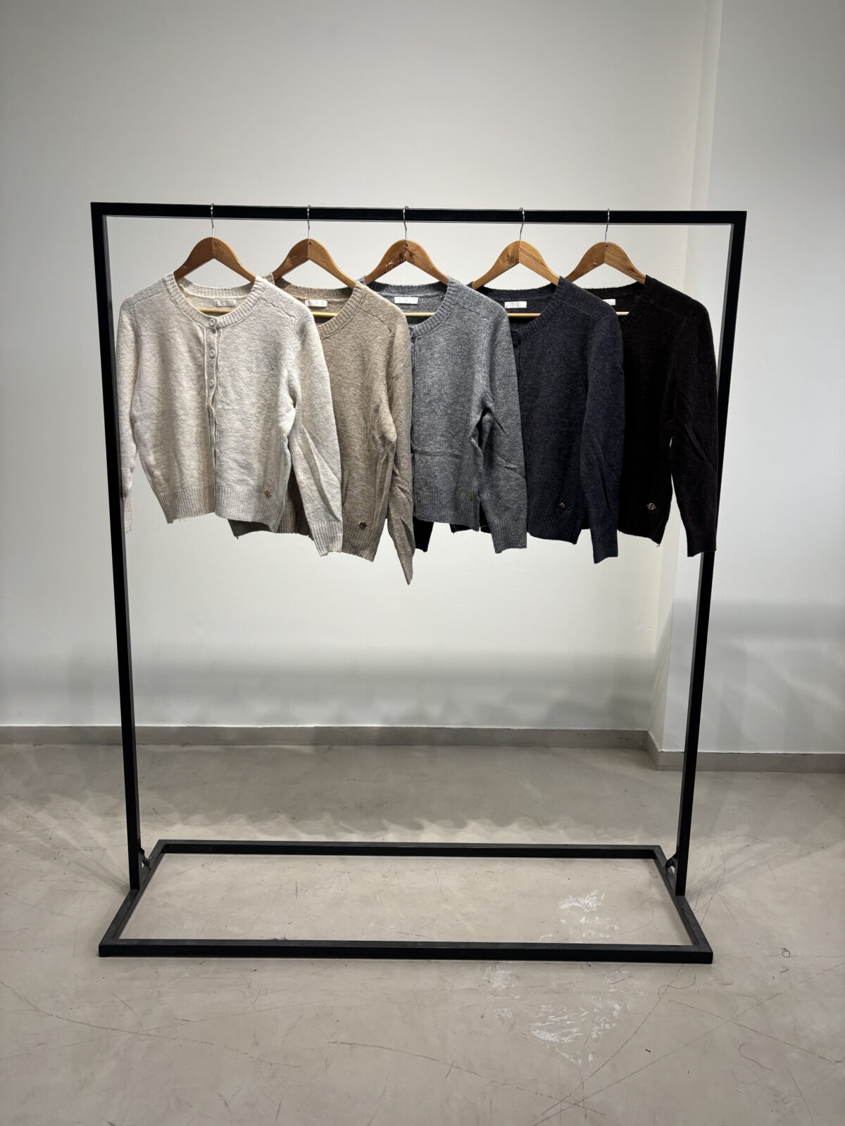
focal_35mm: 26
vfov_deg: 67.3
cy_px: 563
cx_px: 422
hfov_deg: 53.1
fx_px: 846
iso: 100
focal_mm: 5.96
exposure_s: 1/100
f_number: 1.6
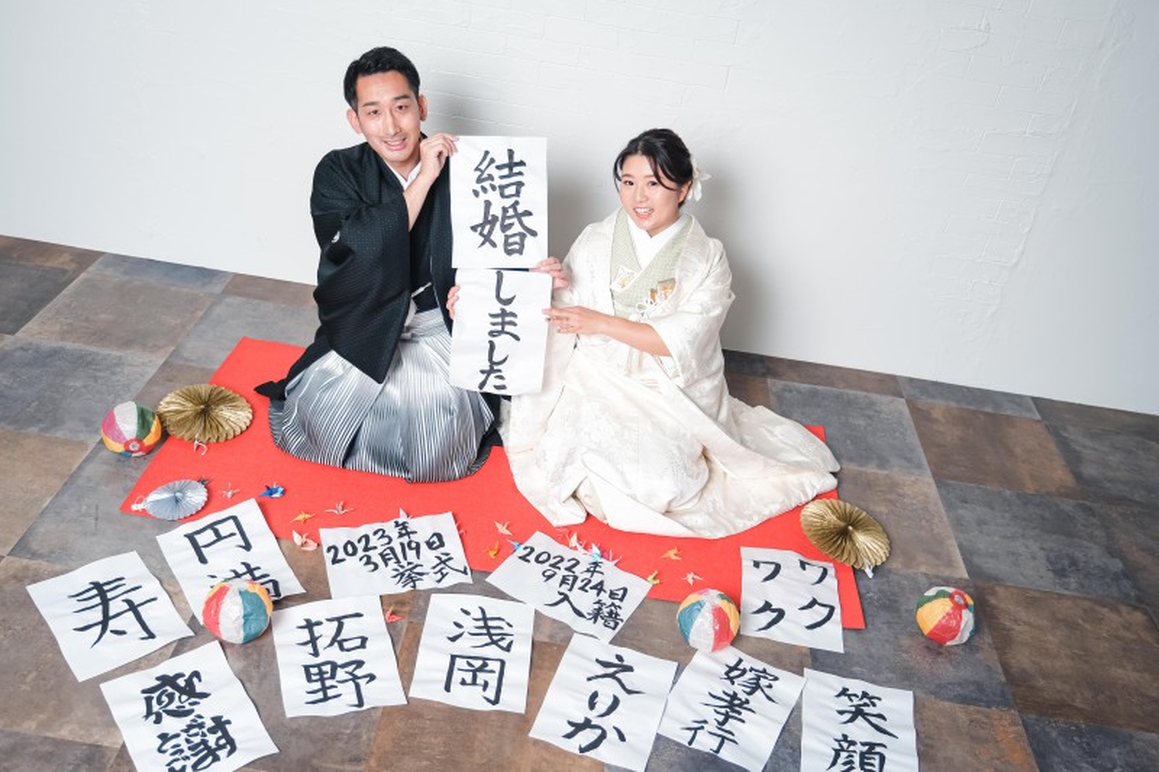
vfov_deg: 40.0
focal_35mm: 33
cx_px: 580
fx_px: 1062
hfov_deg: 57.2
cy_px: 386
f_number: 2.8
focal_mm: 22
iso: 400
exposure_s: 1/125
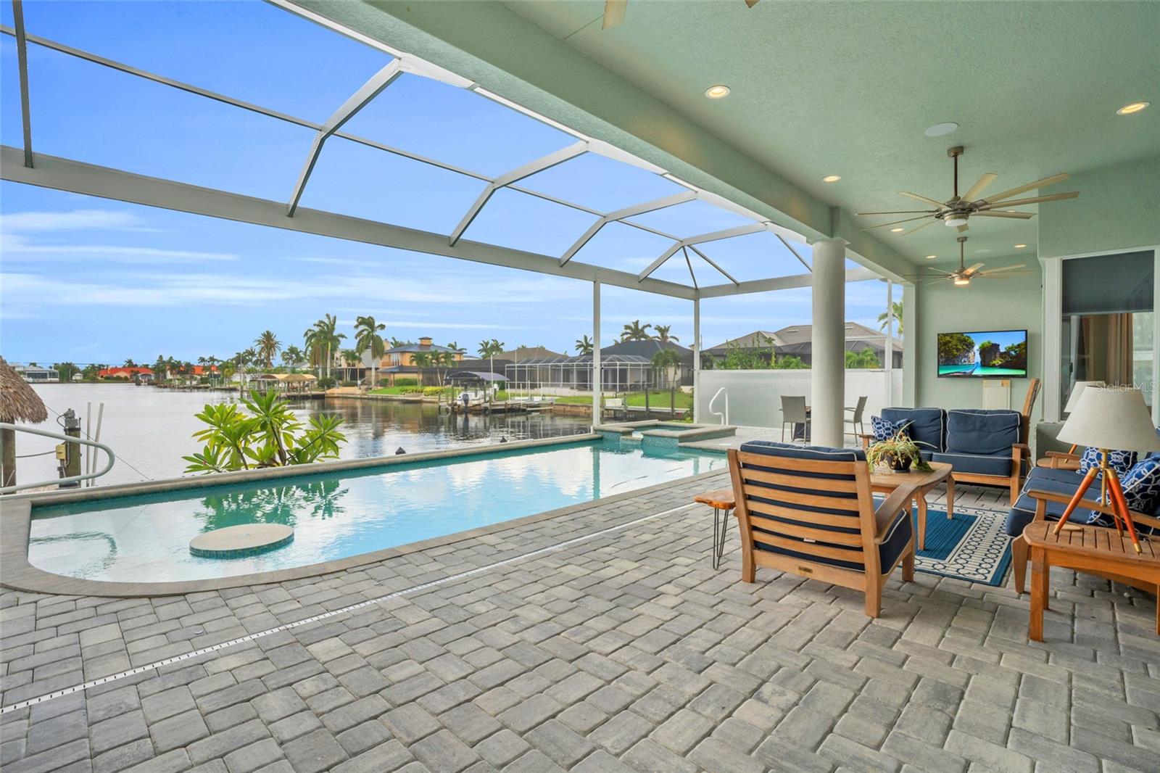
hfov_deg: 96.7
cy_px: 386
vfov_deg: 73.7
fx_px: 515
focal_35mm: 16
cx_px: 580
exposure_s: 1/125
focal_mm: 16
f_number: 9
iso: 200
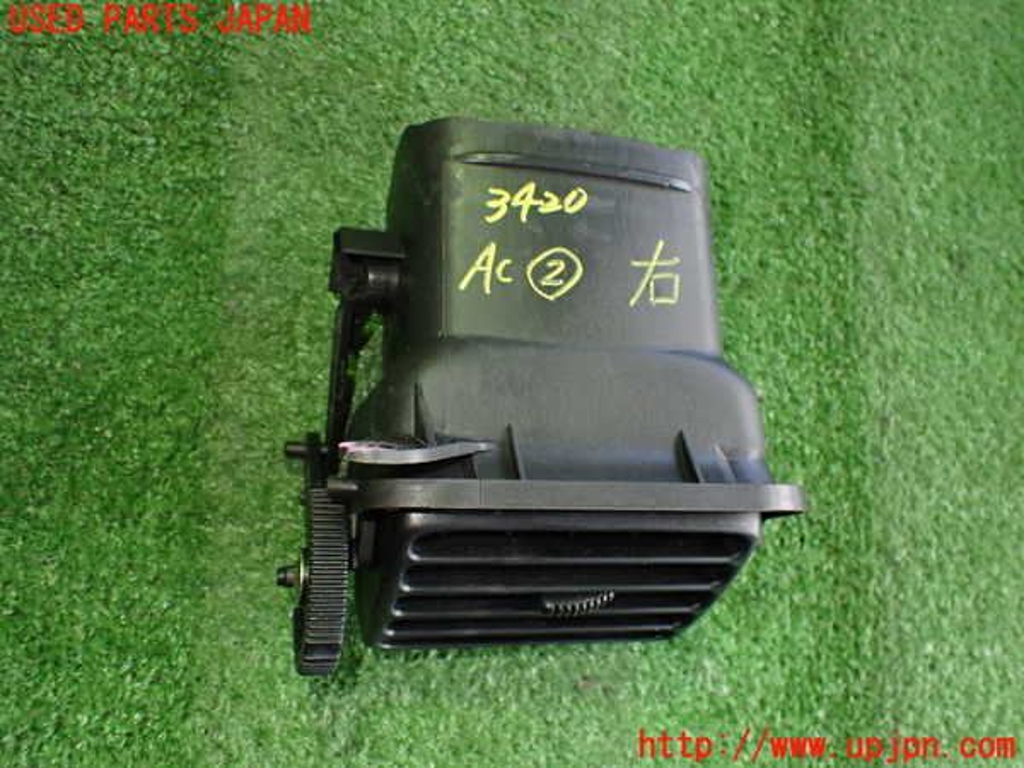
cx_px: 512
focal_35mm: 30
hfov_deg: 60.0
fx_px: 887
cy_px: 384
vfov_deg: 46.8
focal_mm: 5.4
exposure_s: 1/100
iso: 800
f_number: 2.3
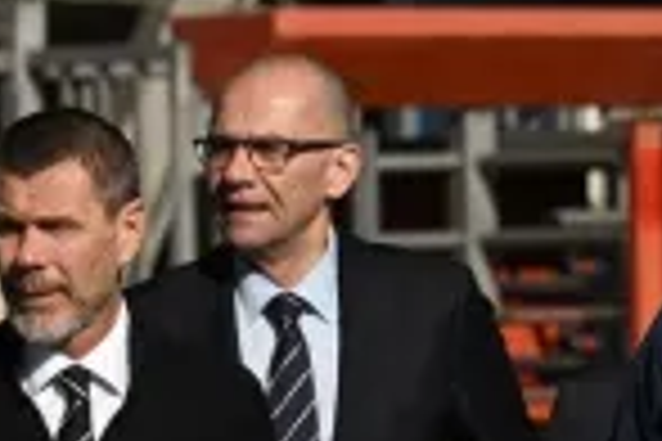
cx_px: -432
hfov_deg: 4.0
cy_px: 747
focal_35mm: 516
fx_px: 9488
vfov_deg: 2.7
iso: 250
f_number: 4
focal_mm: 100
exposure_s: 1/6400
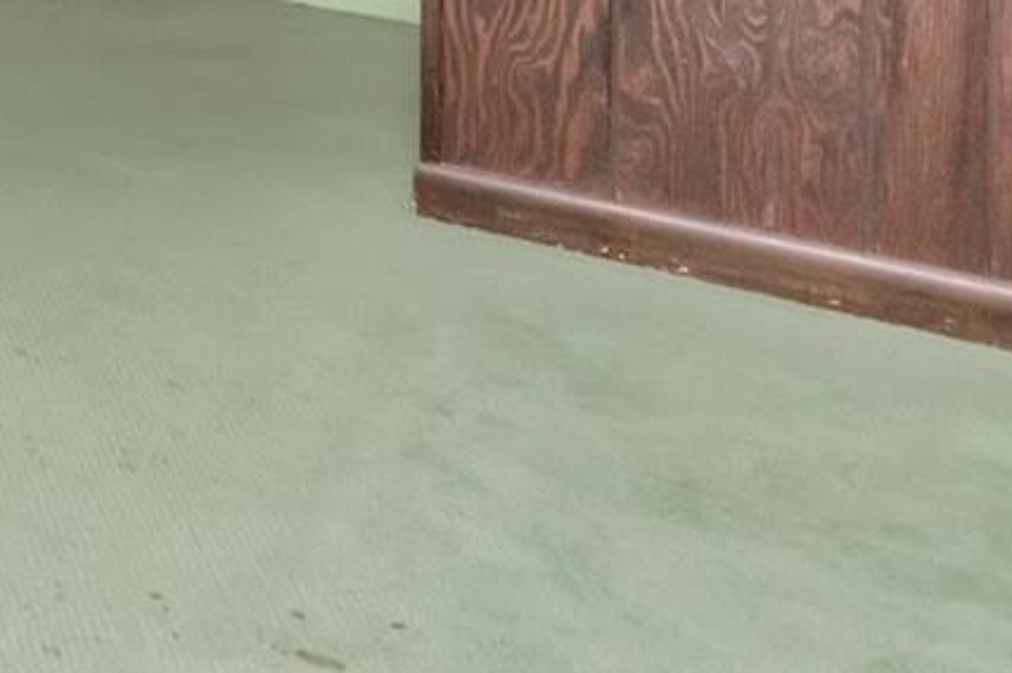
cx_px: -697
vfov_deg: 17.8
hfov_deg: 22.7
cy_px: -519
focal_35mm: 62
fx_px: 1738
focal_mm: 11
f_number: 5.6
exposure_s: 1/160
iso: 1250
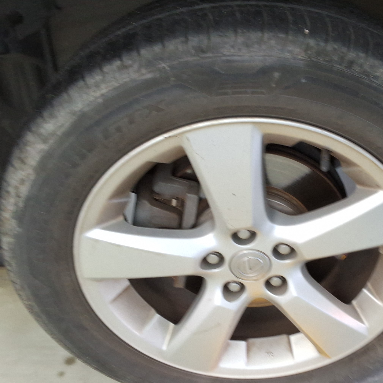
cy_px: 230
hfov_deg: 41.1
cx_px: 267
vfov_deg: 41.7
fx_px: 501
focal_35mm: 40
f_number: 1.9
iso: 76
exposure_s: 1/40
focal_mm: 2.91
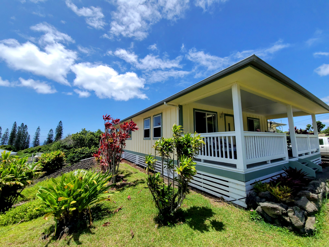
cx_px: 164
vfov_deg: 89.9
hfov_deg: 106.2
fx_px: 124
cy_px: 124
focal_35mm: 13
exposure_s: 1/1632
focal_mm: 2.2
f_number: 2.2
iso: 50
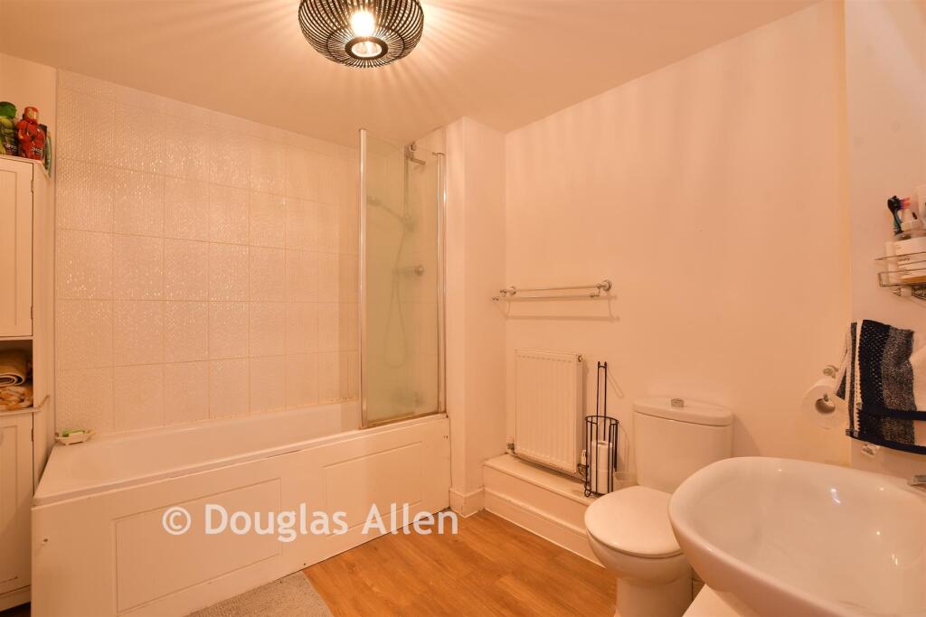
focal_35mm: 15
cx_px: 463
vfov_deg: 77.3
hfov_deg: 100.4
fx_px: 386
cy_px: 308
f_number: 8
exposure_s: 5
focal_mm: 10
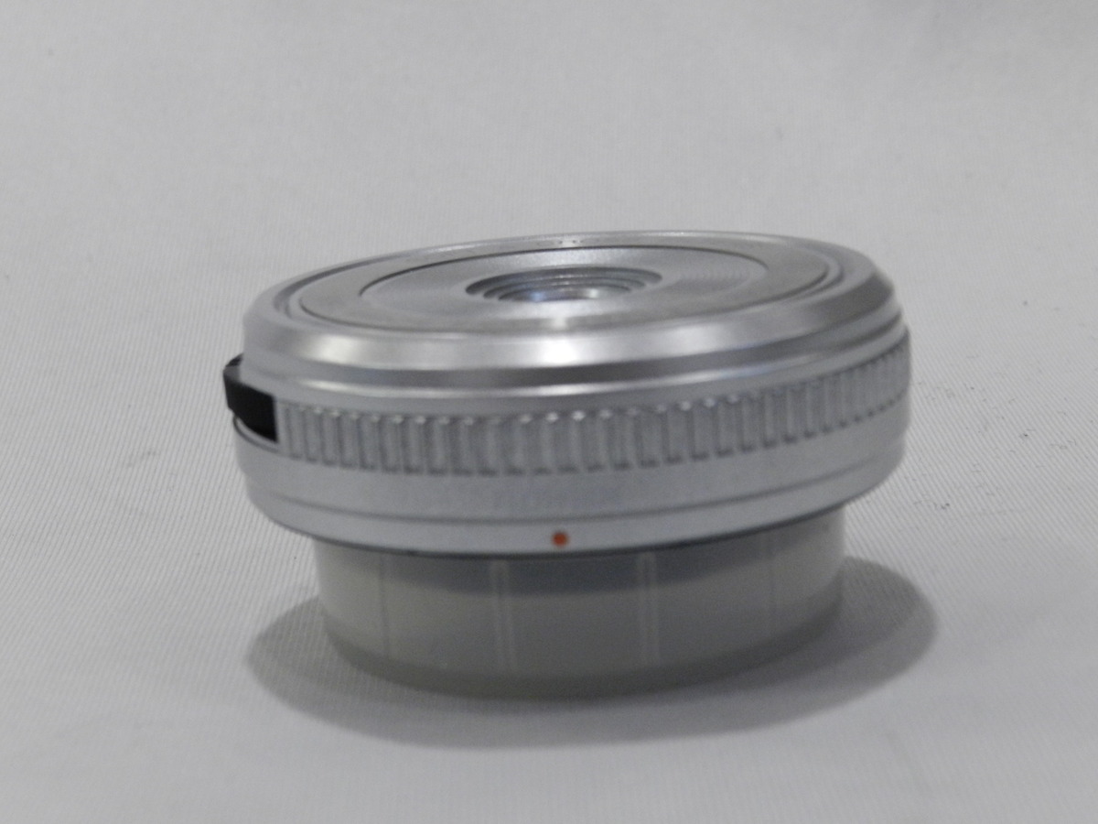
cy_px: 412
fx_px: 2411
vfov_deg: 19.4
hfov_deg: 25.7
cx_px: 549
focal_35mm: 76
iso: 800
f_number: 4.8
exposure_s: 1/125
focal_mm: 13.5
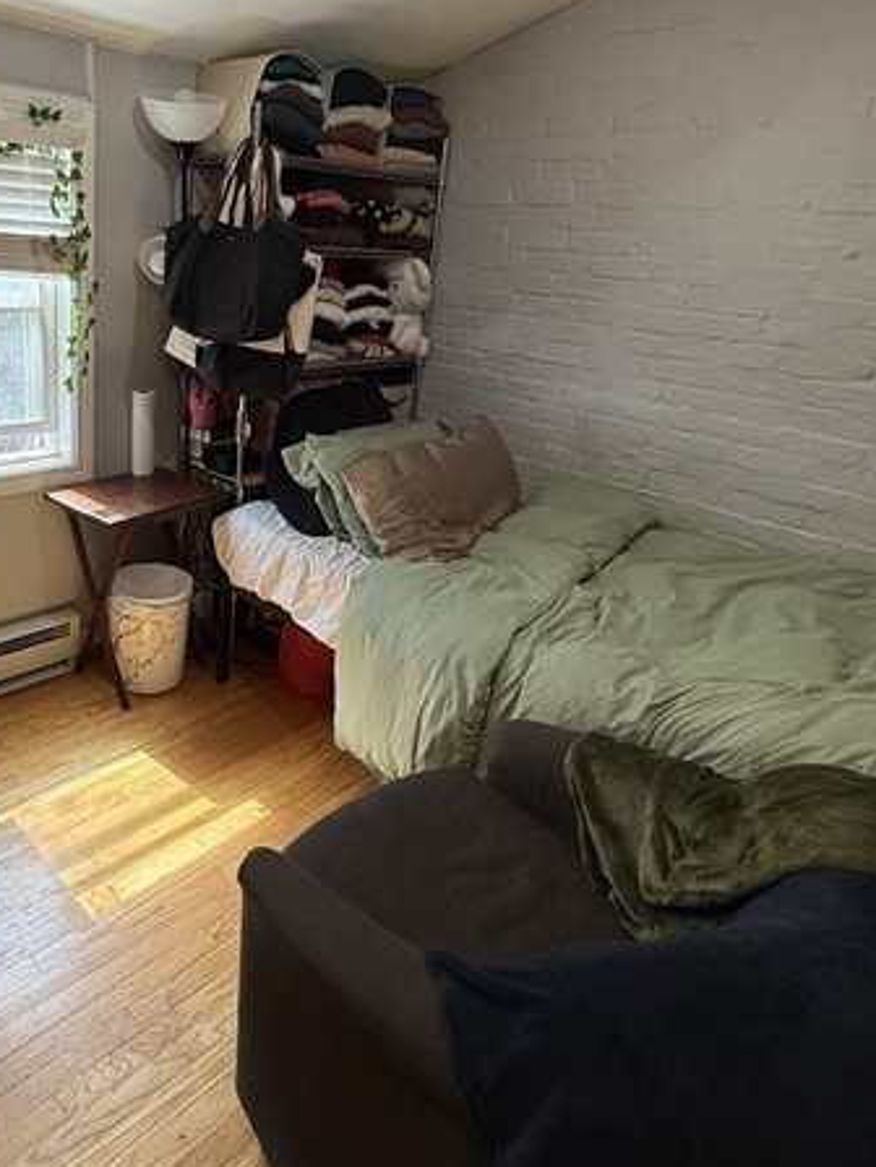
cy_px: 513
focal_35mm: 24
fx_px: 810
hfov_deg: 55.0
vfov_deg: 71.3
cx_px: 258
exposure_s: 1/120
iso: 320
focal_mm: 2.22
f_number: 2.2
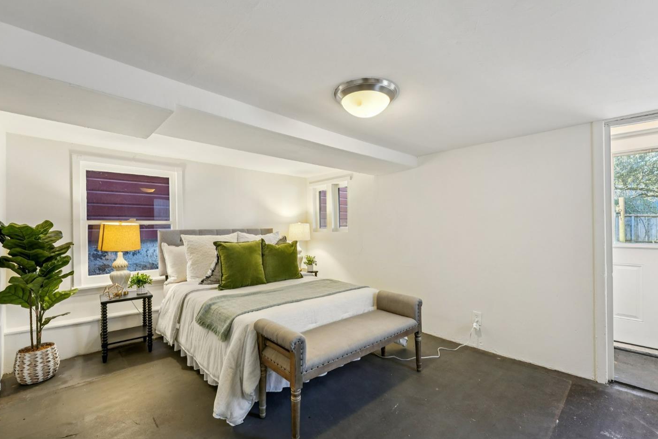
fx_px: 274
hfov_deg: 100.4
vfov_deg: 77.3
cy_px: 227
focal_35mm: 15
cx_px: 341
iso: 800
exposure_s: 1/10
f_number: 8
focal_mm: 14
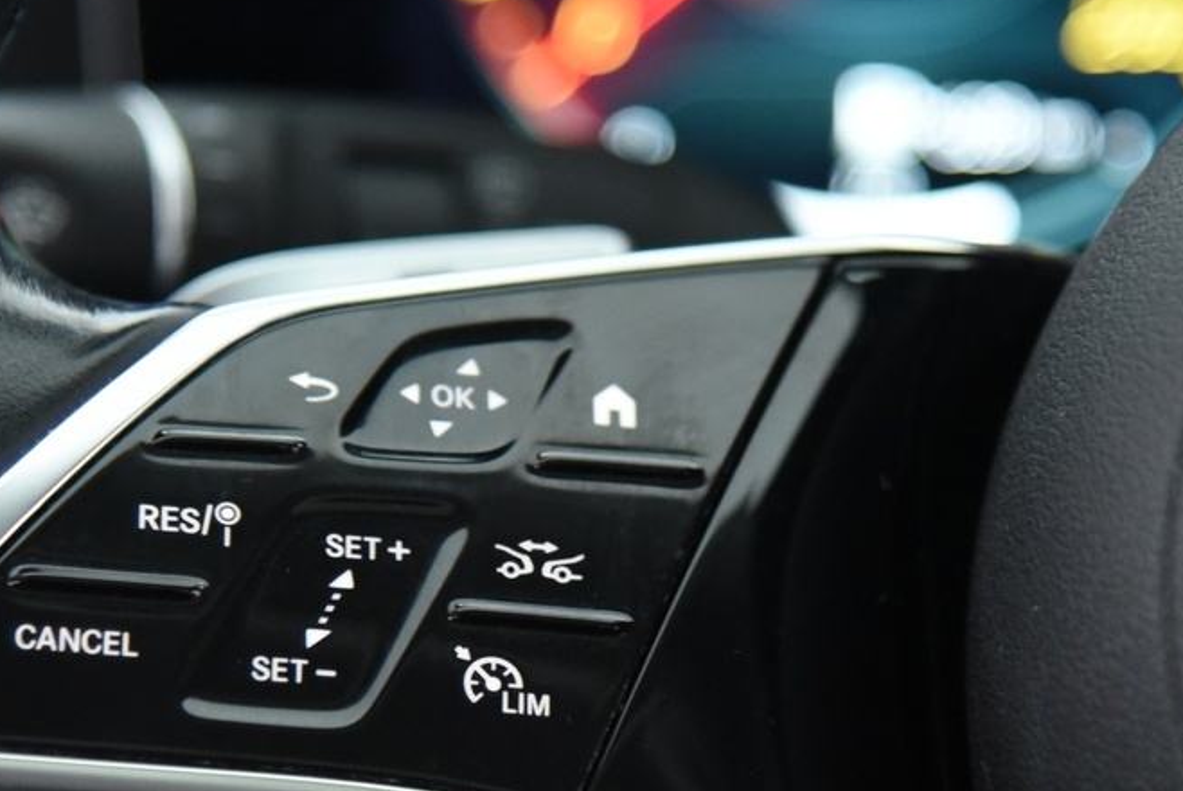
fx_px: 8485
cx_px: 378
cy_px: 541
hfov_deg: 8.0
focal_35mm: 258
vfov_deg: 5.3
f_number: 4
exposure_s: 1/25
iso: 4000
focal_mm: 105
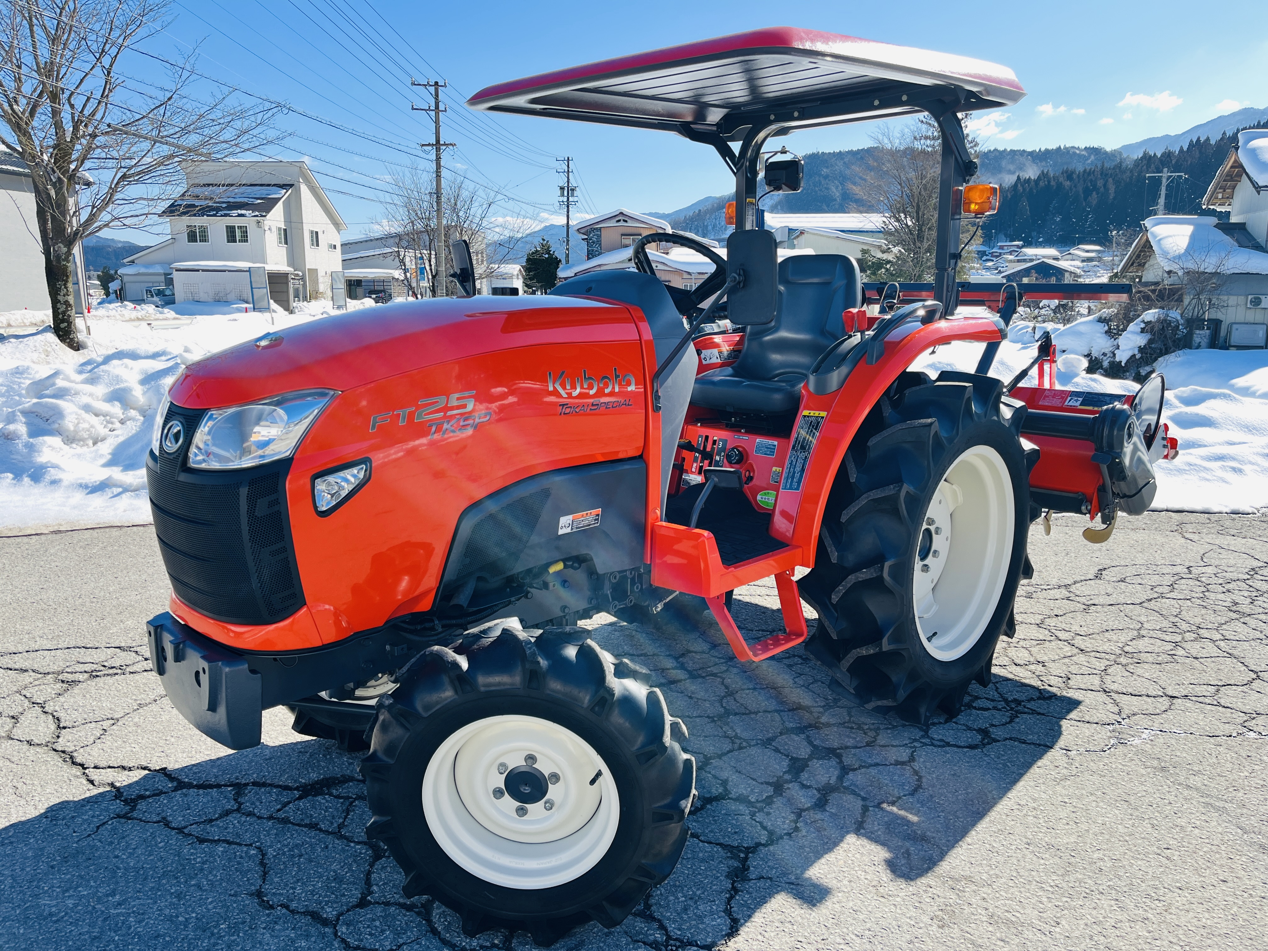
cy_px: 476
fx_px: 952
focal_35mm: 26
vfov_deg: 53.1
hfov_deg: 67.3
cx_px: 634
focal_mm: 5.1
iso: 50
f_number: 1.6
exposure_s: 1/871
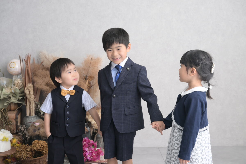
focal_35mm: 57
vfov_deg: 23.8
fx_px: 389
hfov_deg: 35.1
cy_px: 82
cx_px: 123
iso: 640
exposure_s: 1/200
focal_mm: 57
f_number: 7.1
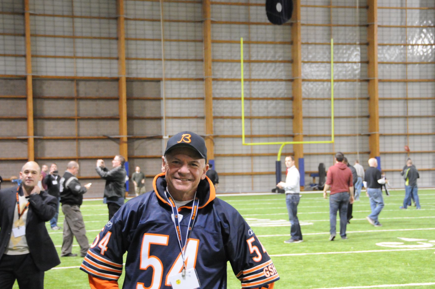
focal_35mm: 78
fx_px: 941
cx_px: 220
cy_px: 143
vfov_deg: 17.4
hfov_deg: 26.0
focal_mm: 44
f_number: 4.5
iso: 3200
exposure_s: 1/40
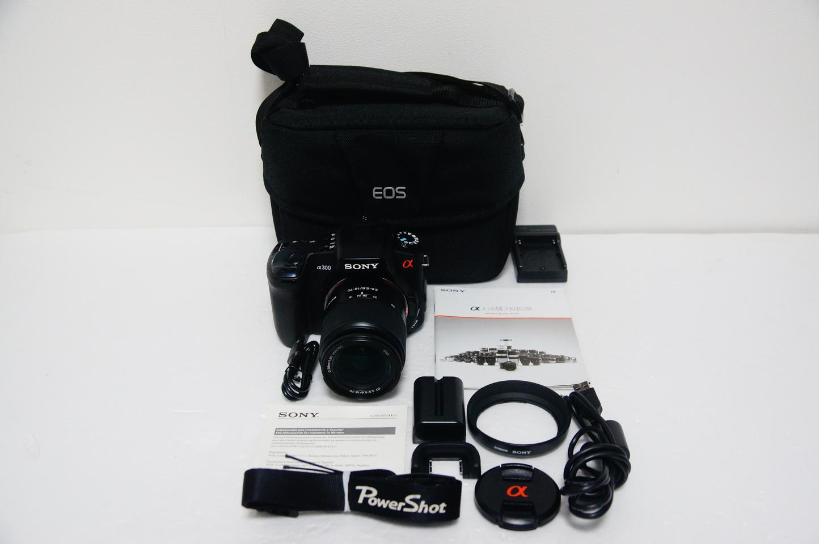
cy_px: 272
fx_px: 818
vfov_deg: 36.8
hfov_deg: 53.2
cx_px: 410
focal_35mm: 36
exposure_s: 1/60
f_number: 4
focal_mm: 24
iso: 1250
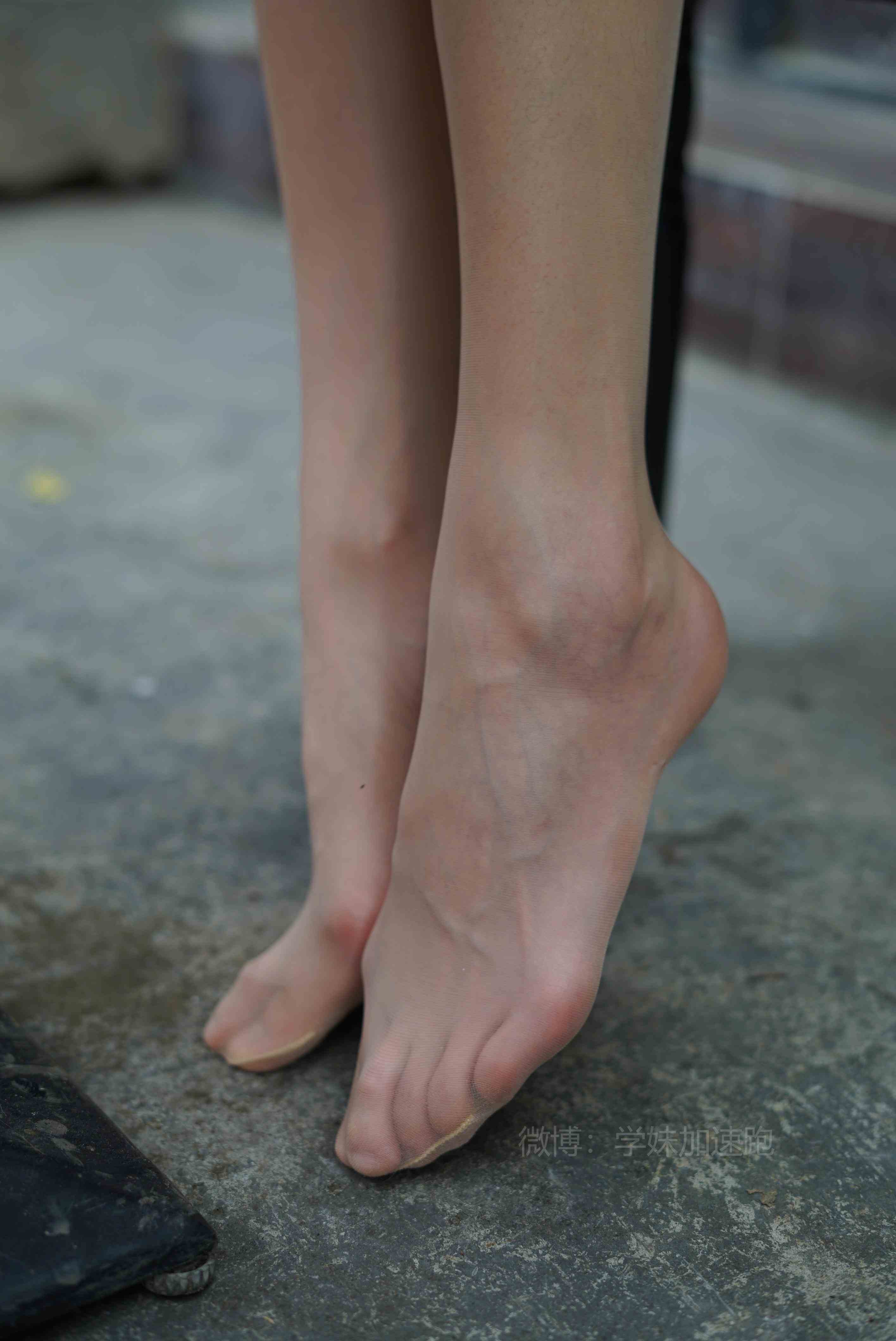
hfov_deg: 27.0
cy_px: 670
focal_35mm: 50
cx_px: 448
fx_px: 1864
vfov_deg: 39.6
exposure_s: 1/125
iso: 100
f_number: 2.8
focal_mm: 50
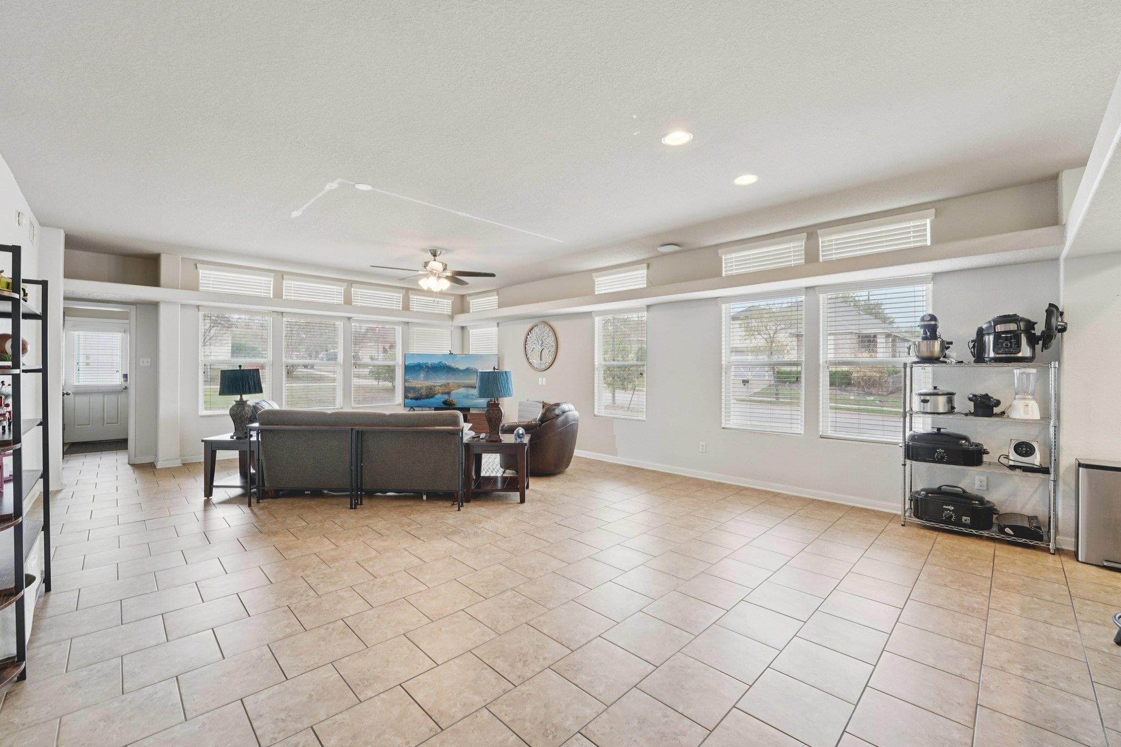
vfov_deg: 81.2
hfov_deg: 104.3
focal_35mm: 14
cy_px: 374
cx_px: 560
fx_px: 436
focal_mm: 14
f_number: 8
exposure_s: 1/25
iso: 400
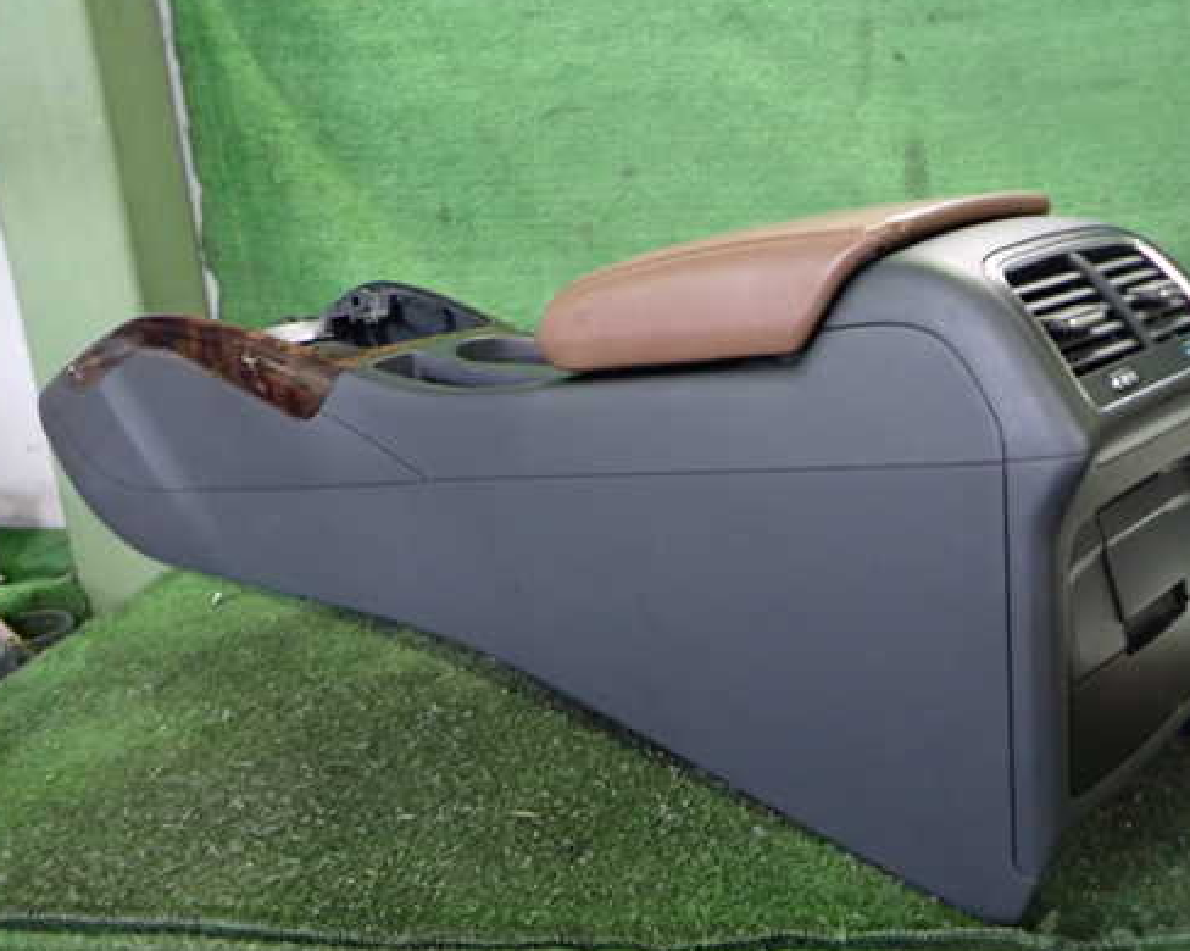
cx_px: 622
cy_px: 478
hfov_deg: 58.8
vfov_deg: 48.5
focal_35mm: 30
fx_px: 1056
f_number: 2
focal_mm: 4.5
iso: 640
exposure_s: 1/30
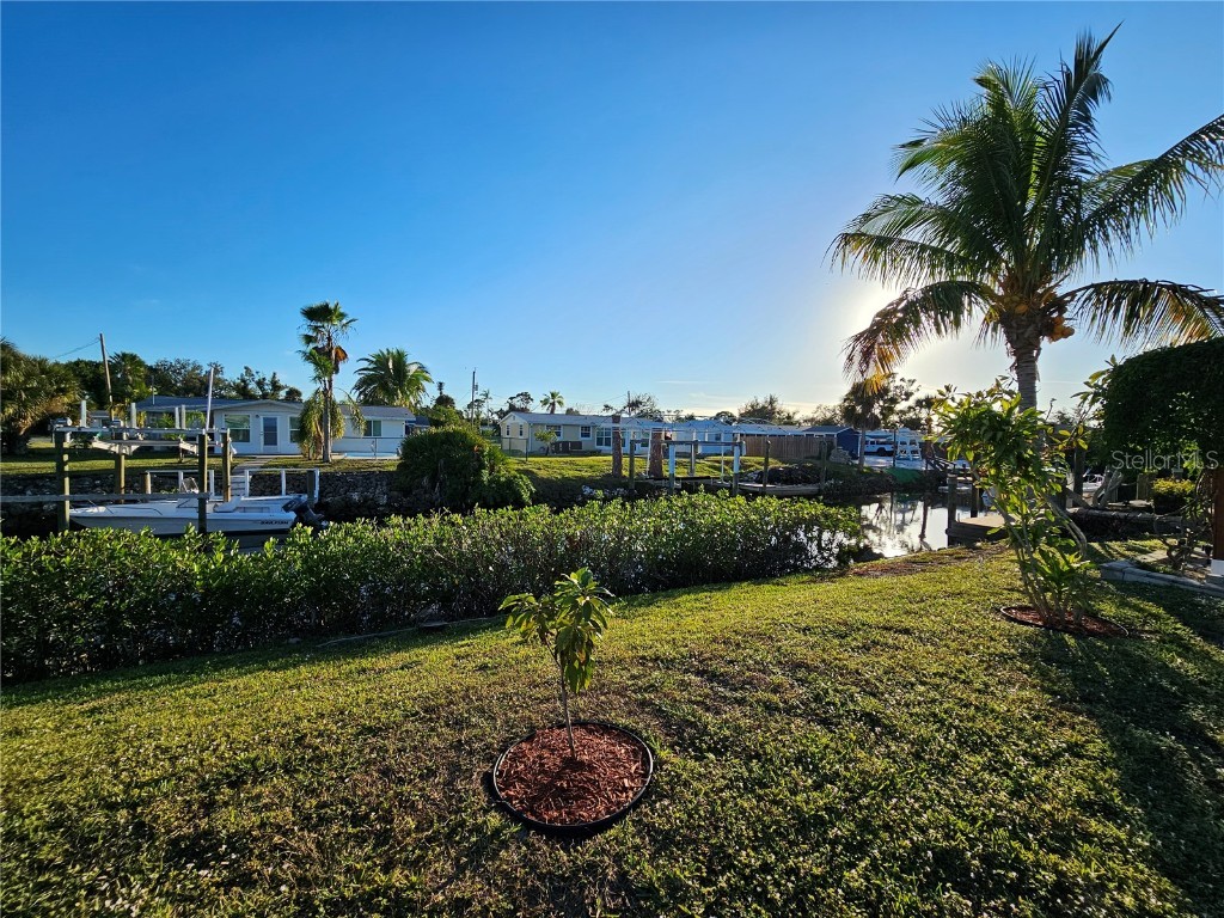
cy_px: 459
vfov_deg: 89.9
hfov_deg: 106.2
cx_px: 612
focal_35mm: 13
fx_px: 460
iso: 50
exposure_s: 1/2423
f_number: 2.2
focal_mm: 2.2
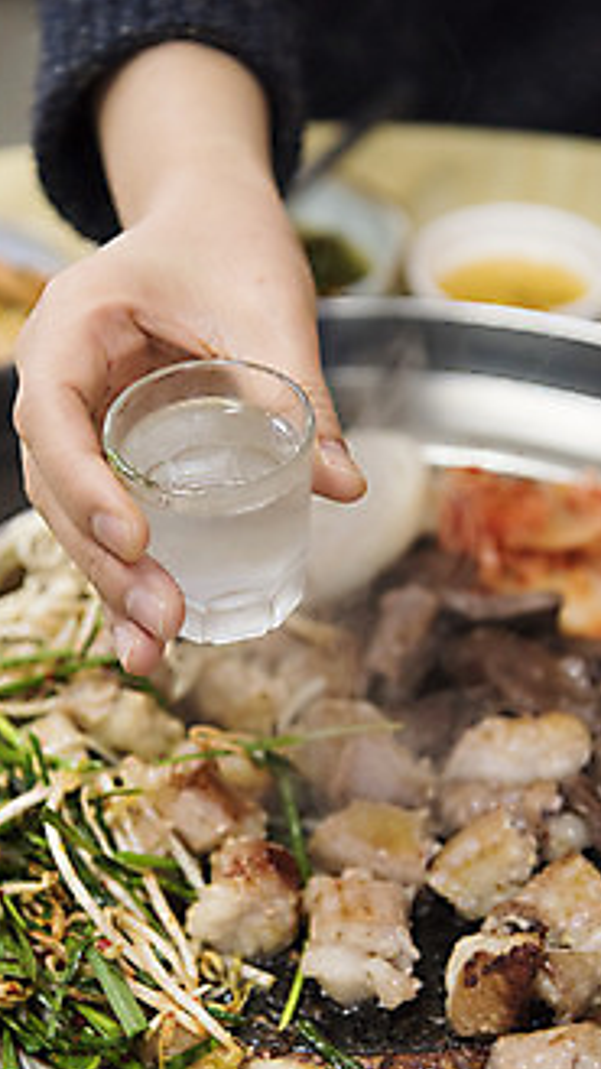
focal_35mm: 79
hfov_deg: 15.3
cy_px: 647
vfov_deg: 26.8
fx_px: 2239
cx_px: 255
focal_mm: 62
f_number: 4
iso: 1600
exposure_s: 1/125
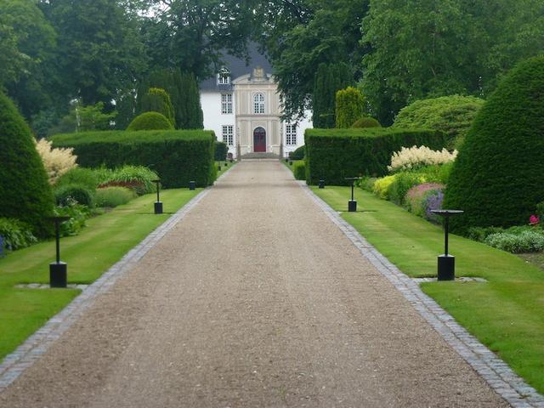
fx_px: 1634
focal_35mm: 104
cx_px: 272
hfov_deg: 18.9
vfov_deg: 14.2
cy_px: 204
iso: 100
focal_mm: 17.3
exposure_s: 1/100
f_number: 5
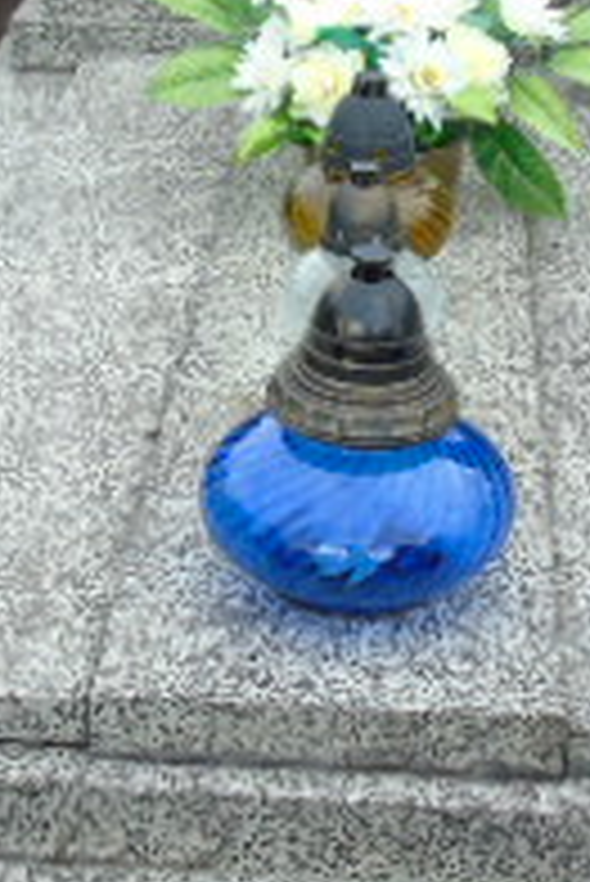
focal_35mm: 85
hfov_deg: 16.1
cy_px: 364
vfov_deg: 23.9
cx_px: 342
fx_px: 2086
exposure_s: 1/160
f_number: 3.4
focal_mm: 4.4
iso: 80
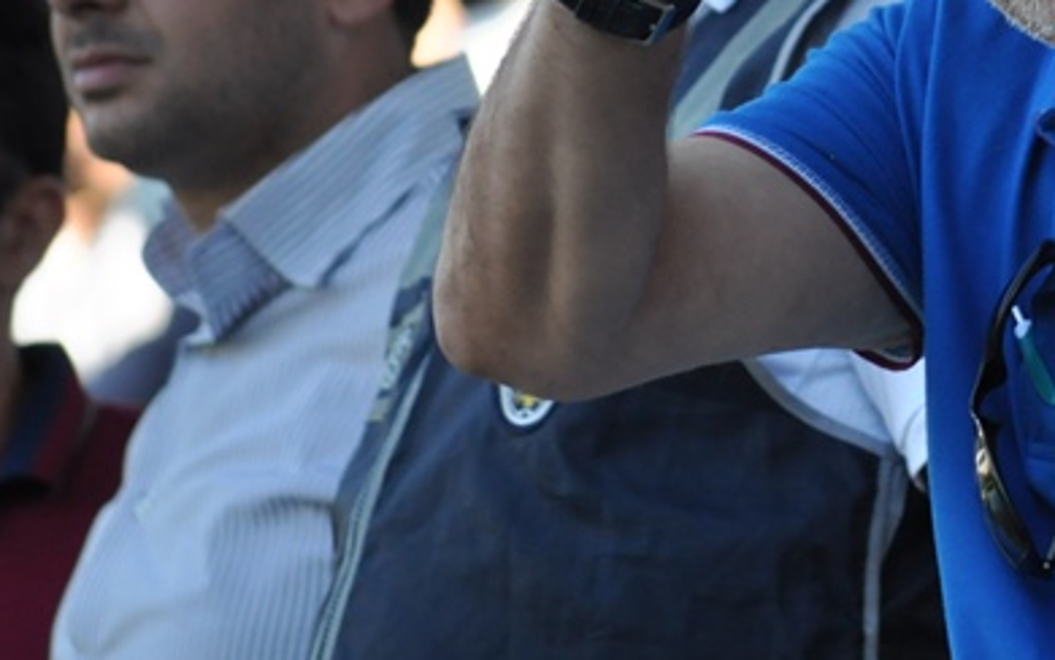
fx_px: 15569
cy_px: 27
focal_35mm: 541
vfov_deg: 2.4
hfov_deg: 3.9
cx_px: 1012
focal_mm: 135
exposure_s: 1/1000
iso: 800
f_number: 5
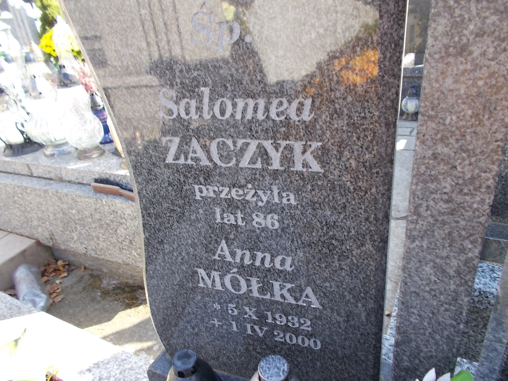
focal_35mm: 26
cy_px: 190
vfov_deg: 53.1
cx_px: 254
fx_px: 382
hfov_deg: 67.3
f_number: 3.2
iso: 80
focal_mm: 4.6
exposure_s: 1/80
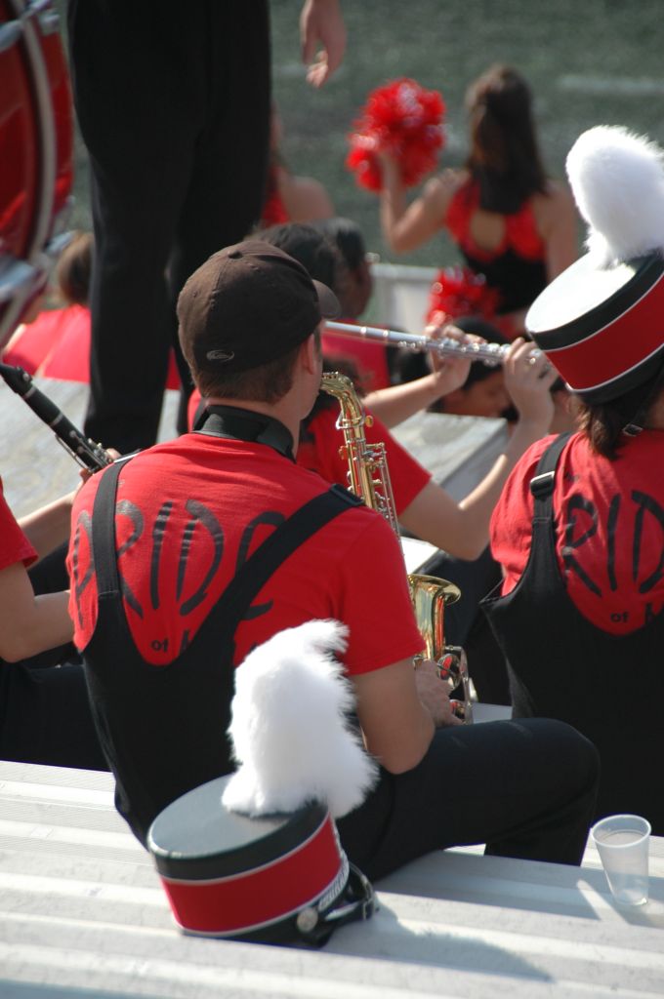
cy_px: 500
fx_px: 8322
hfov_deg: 4.6
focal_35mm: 300
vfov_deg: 6.9
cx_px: 332
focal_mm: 200
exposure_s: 1/500
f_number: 5.6
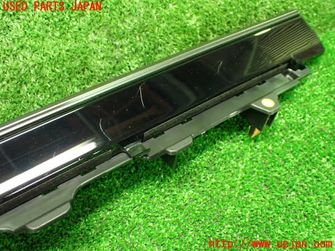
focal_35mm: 36
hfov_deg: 51.4
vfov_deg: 39.7
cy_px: 126
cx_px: 168
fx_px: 348
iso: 1000
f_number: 2.5
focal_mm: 6.37
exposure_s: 1/40
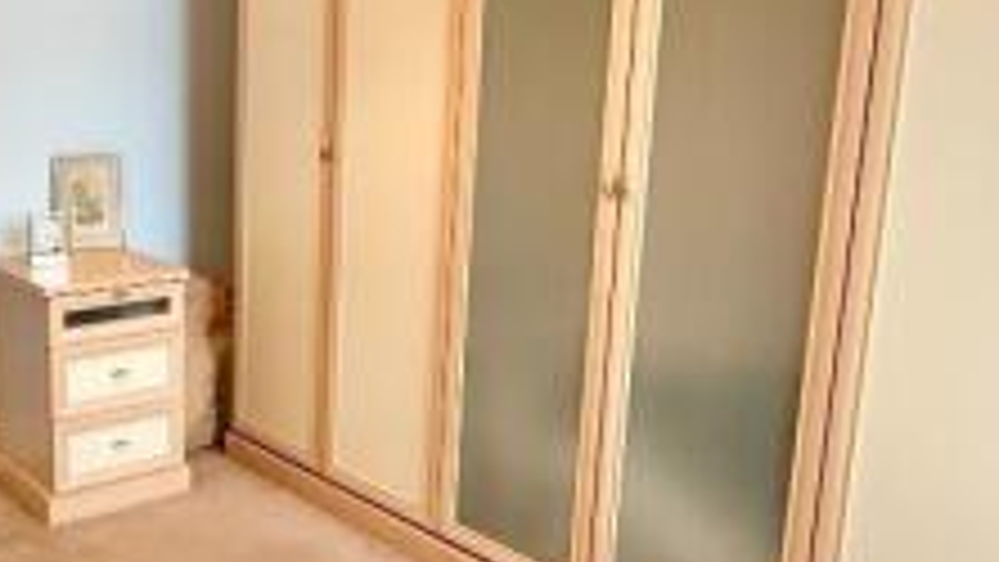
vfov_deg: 29.7
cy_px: 241
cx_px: 169
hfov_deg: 47.1
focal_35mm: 40
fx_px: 1060
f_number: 2.2
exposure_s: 1/50
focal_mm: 2.22
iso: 640
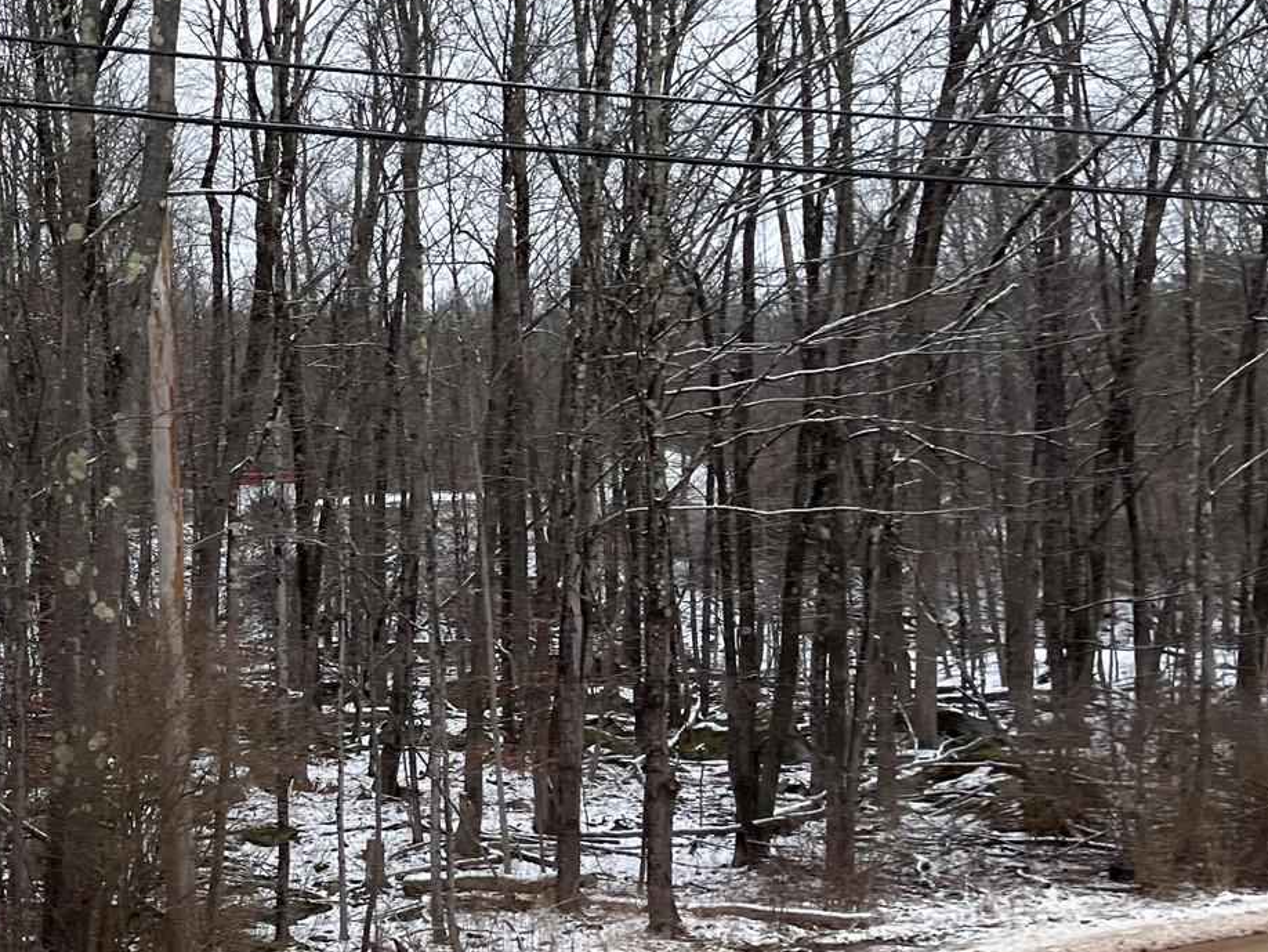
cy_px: 709
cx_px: -37
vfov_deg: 25.0
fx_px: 2125
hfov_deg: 30.6
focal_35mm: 58
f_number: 1.6
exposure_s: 1/122
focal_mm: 5.1
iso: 32
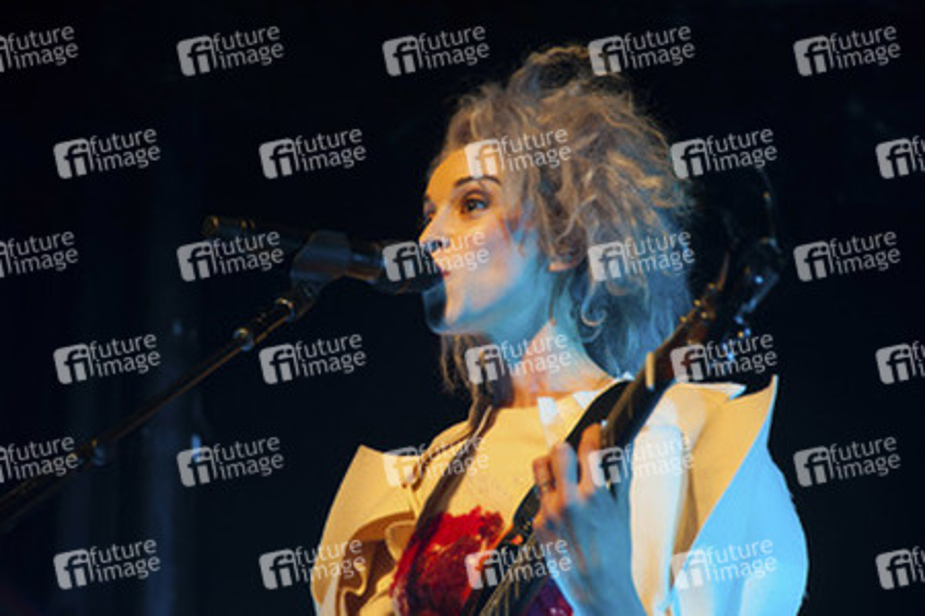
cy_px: 308
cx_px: 462
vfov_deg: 11.4
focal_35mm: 120
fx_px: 3083
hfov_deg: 17.1
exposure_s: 1/80
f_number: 5.6
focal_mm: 120
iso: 2000
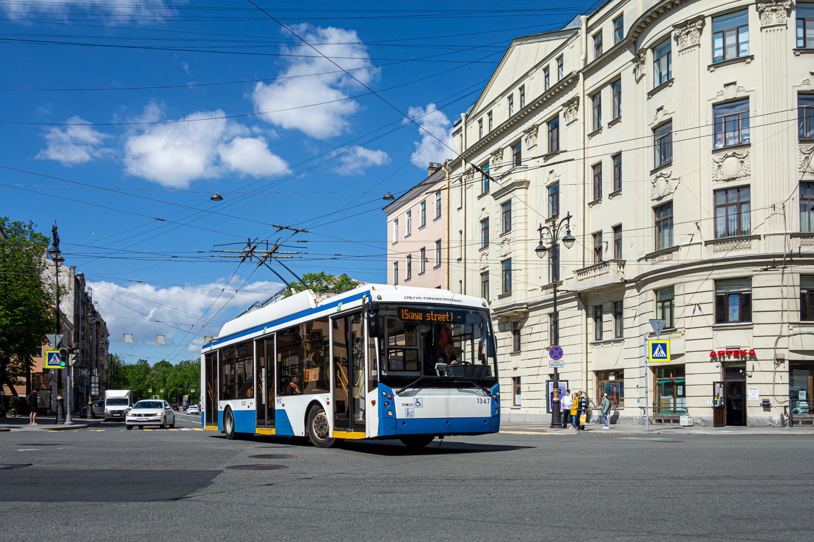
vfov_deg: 46.4
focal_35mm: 28
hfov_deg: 65.5
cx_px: 407
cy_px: 271
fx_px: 633
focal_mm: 10.4
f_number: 6.3
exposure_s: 1/500
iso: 80
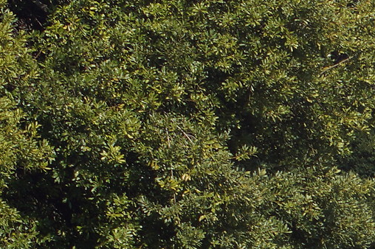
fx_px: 5163
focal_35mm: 496
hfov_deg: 4.1
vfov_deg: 2.8
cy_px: 292
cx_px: 845
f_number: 9
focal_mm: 70
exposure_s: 1/200
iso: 100
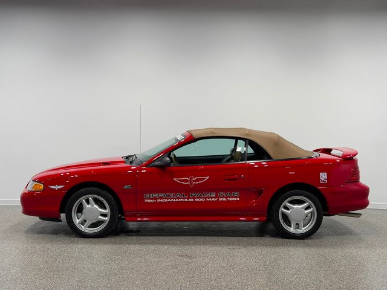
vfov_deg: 30.3
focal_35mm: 48
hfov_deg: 39.7
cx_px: 194
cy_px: 145
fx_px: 537
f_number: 1.78
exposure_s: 1/348
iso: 64
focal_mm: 6.76
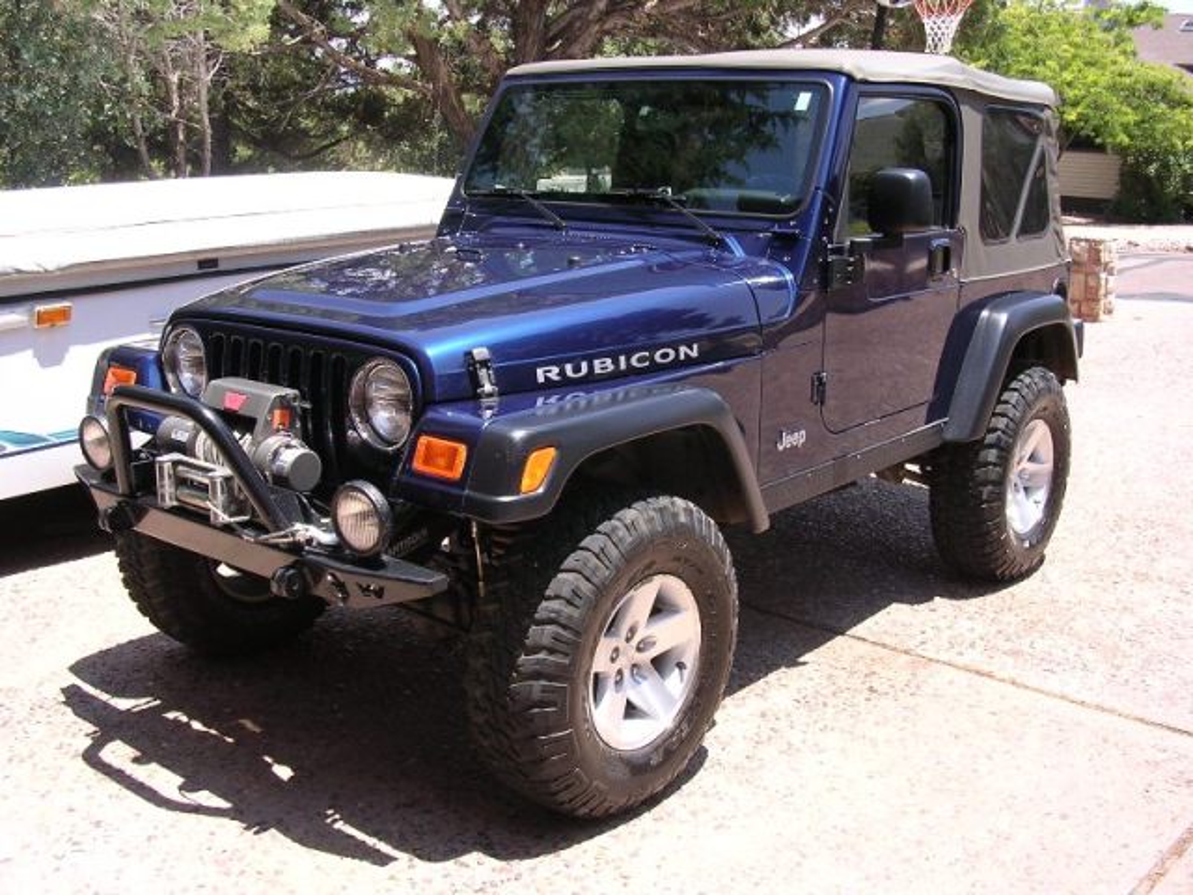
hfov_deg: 49.0
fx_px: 1310
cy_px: 448
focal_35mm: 38
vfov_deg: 37.7
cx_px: 596
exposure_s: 1/342
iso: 100
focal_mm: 5.8
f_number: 2.8
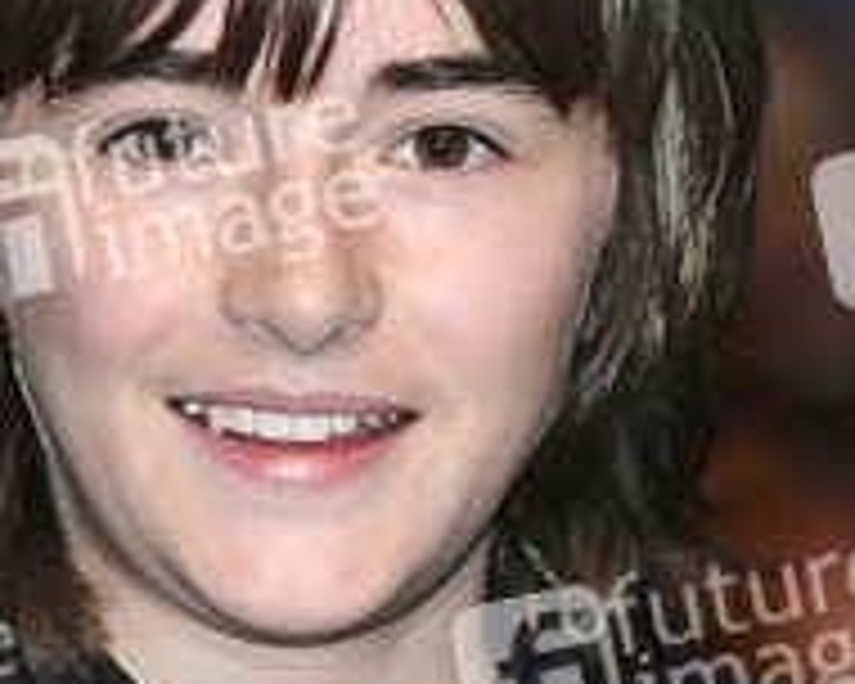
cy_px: 428
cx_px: 277
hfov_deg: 4.8
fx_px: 10122
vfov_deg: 3.9
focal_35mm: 400
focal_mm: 135
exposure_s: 1/250
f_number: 4.5
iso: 320
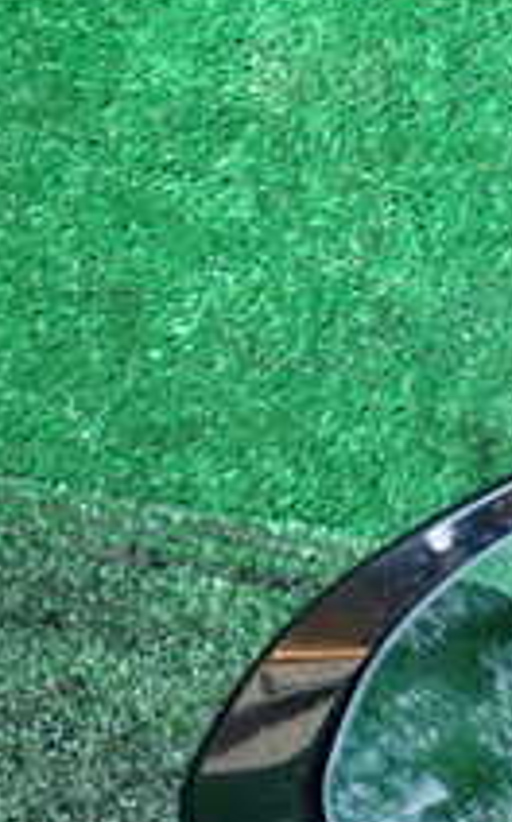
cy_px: 384
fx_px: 2015
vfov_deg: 23.1
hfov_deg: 12.2
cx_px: 1144
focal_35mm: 90
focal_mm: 5.4
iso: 640
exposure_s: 1/30
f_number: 2.3
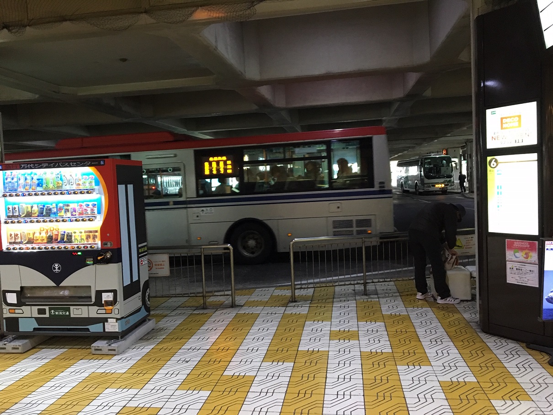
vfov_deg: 48.2
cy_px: 208
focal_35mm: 29
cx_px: 276
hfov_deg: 61.6
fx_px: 463
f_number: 2.2
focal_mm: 4.15
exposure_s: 1/30
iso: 200
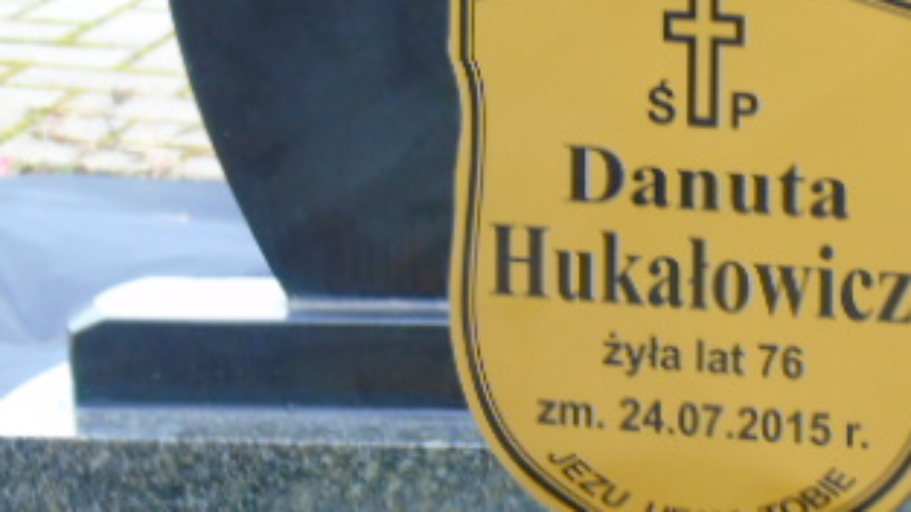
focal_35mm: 276
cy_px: 268
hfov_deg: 7.8
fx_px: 6667
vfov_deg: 4.4
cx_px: 672
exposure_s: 1/30
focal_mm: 22
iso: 160
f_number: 4.6
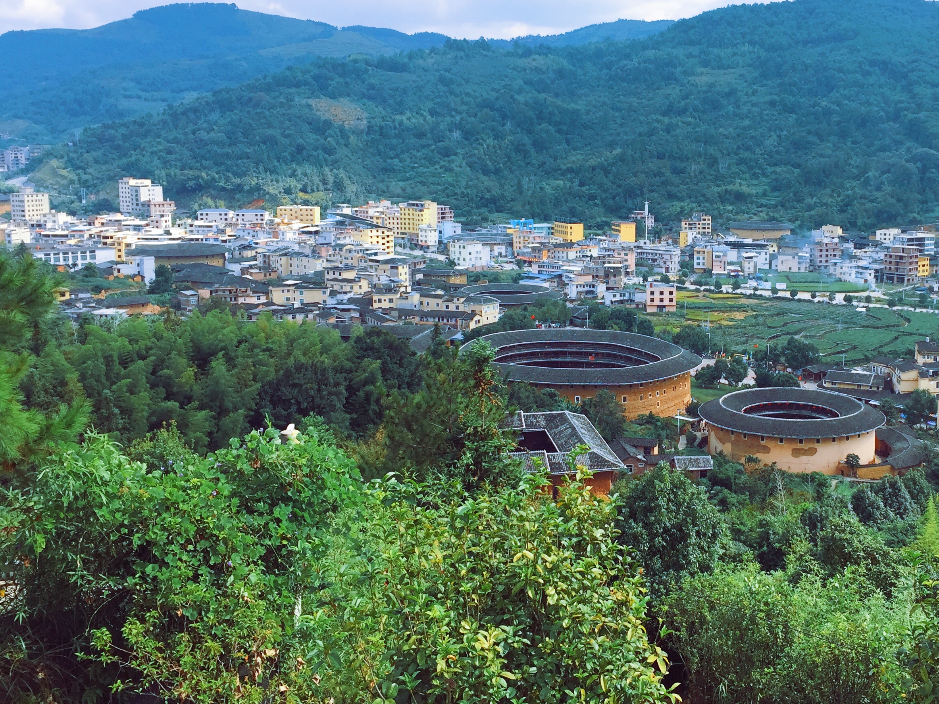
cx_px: 630
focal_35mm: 40
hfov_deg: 46.0
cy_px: 299
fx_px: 1085
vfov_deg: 35.9
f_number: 2.2
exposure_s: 1/898
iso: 32
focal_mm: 4.15
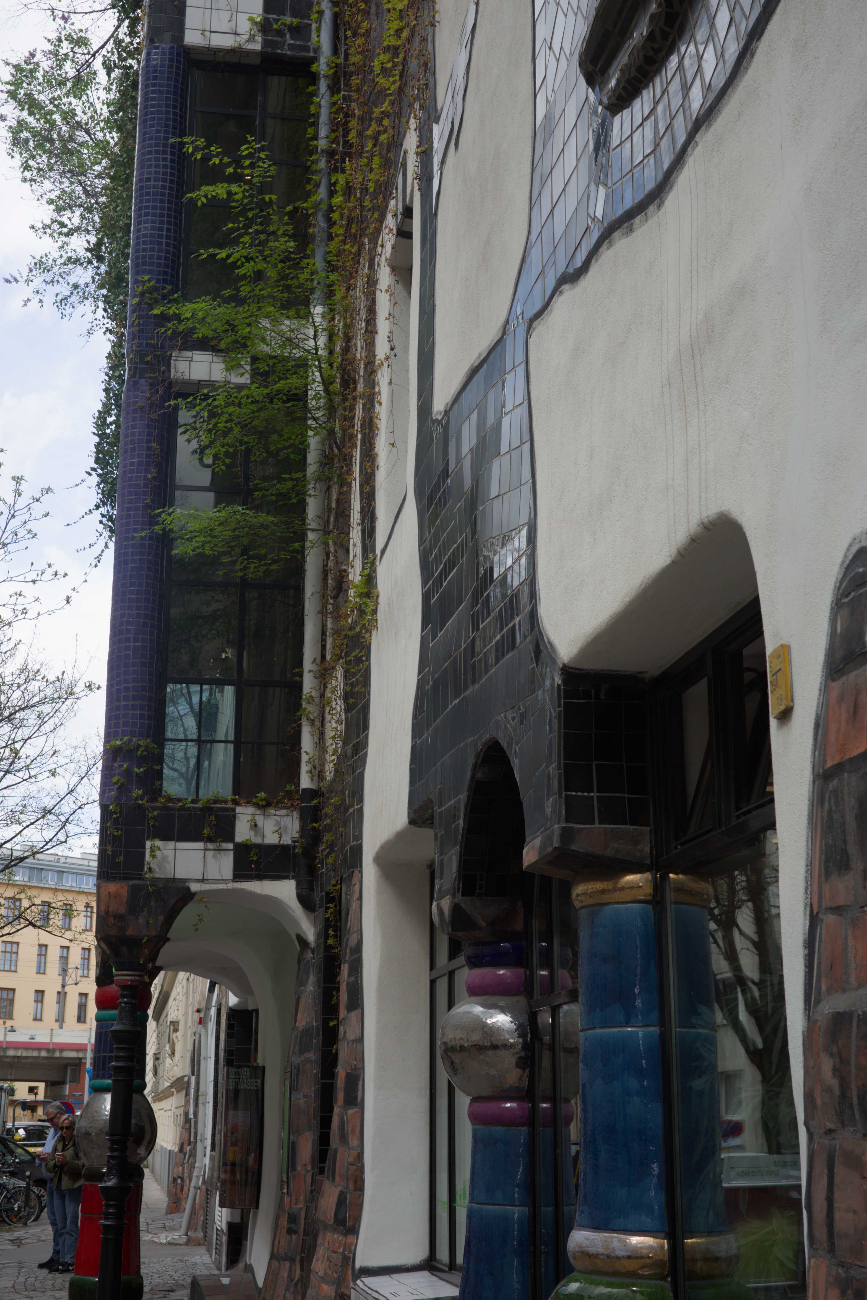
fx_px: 1806
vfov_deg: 39.5
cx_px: 401
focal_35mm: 50
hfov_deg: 27.0
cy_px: 564
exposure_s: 1/200
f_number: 5
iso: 100
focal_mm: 26
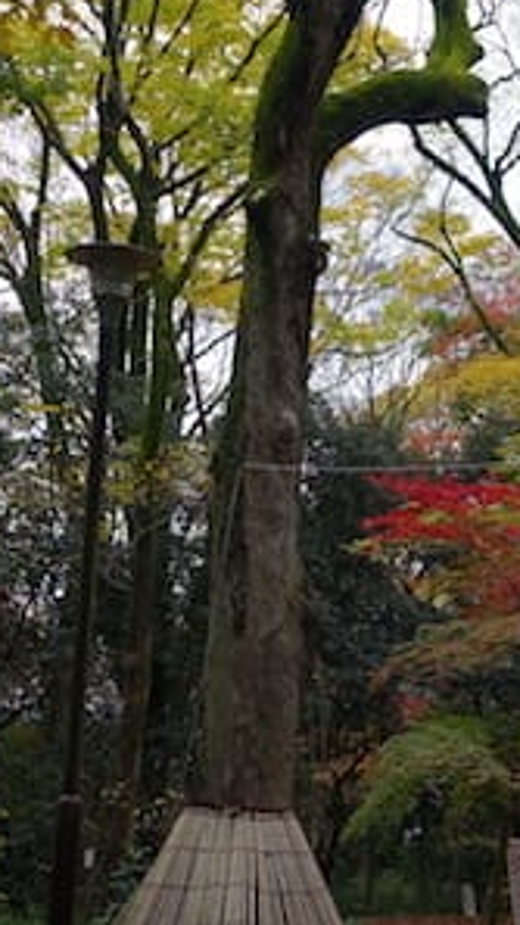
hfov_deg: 16.1
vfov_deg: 28.4
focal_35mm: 74
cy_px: 293
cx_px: 483
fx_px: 1814
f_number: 4
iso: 125
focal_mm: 12.81
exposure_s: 1/100
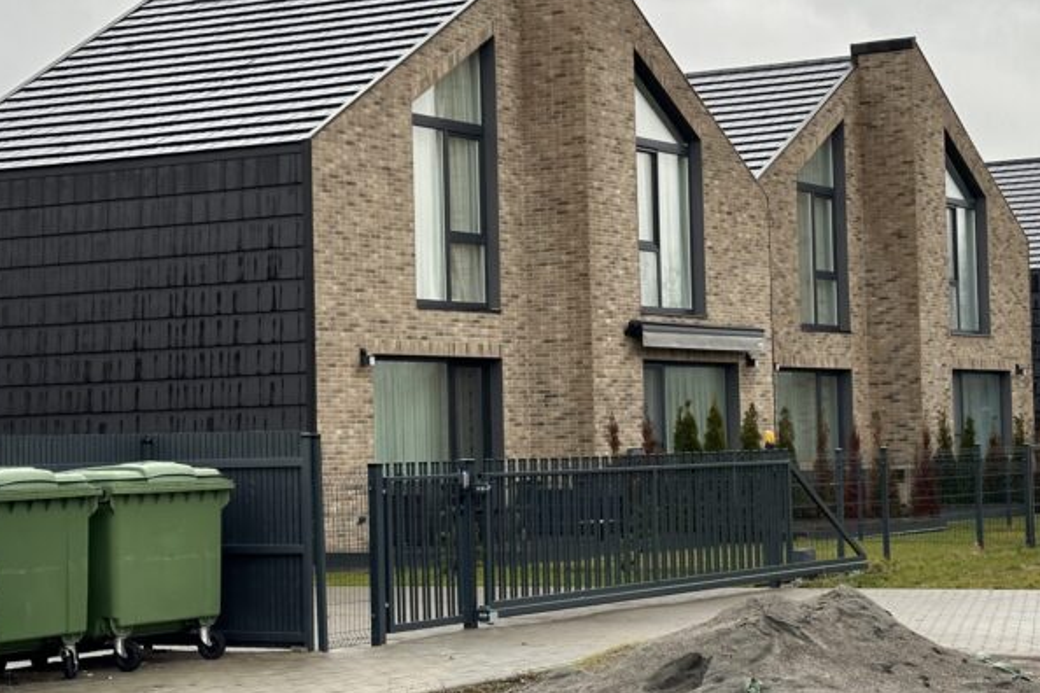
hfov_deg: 23.6
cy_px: 308
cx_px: 592
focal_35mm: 86
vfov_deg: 15.9
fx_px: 2484
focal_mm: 6.86
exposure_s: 1/201
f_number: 1.78
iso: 50
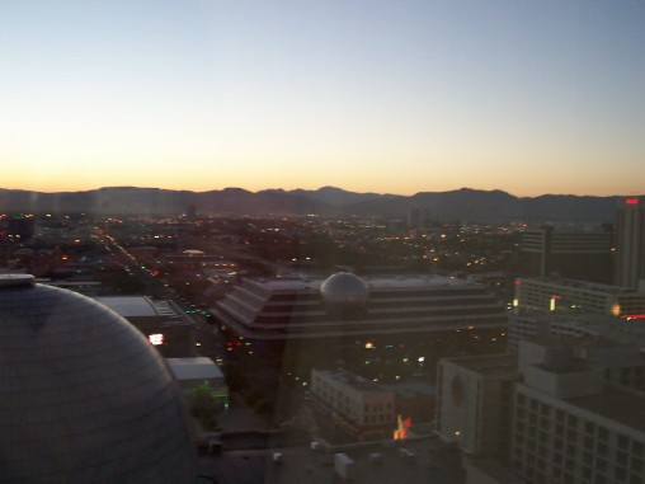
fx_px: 689
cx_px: 322
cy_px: 242
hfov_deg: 50.1
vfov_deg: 38.7
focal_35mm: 37
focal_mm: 5.6
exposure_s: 1/8
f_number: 2.8
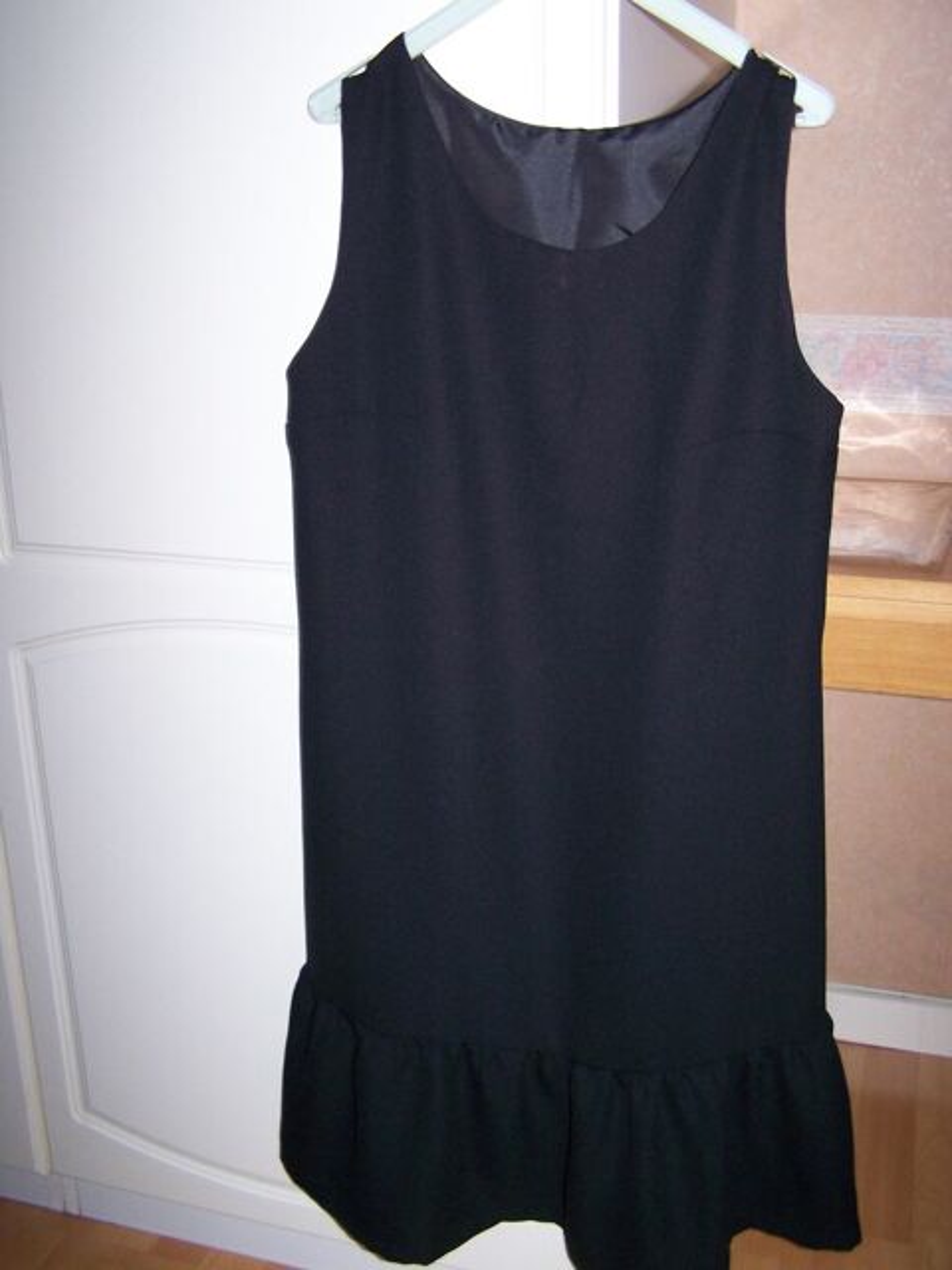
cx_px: 476
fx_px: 1393
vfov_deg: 49.0
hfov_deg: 37.7
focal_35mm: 38
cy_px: 635
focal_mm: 6.3
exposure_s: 1/60
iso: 160
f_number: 2.8
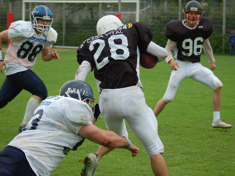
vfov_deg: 12.9
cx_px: 128
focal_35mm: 115
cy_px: 88
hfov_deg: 17.1
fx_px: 781
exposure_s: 1/1000
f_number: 4
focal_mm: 70
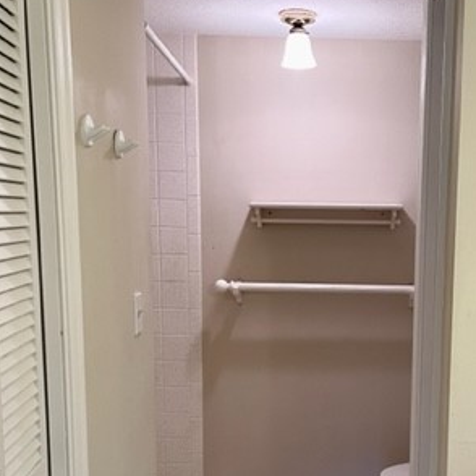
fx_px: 778
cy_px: 340
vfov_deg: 33.5
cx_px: 356
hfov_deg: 33.4
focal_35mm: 50
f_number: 1.6
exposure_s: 1/60
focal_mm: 4.2
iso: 80
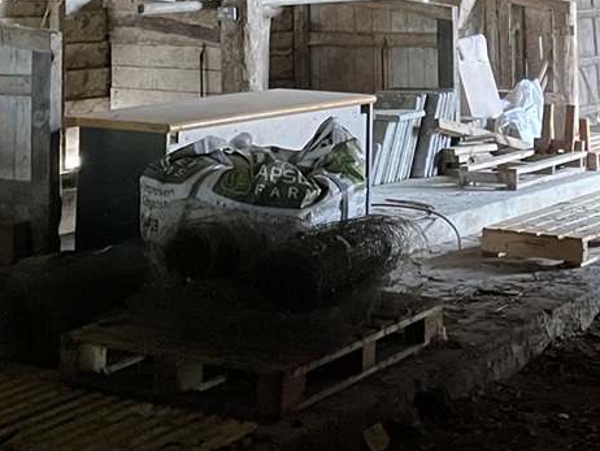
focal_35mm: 85
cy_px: -212
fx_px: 1474
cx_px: 451
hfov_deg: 22.8
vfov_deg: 16.0
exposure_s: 1/35
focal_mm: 4.2
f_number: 1.6
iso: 640
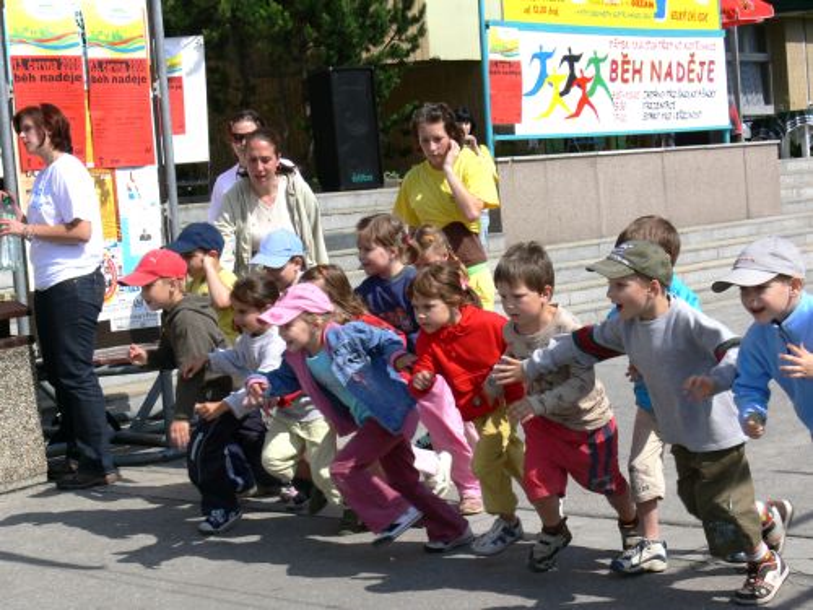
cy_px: 305
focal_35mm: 69
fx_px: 1621
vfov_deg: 21.3
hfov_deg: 28.2
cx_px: 406
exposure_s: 1/400
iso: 80
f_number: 5.6
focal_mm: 14.5
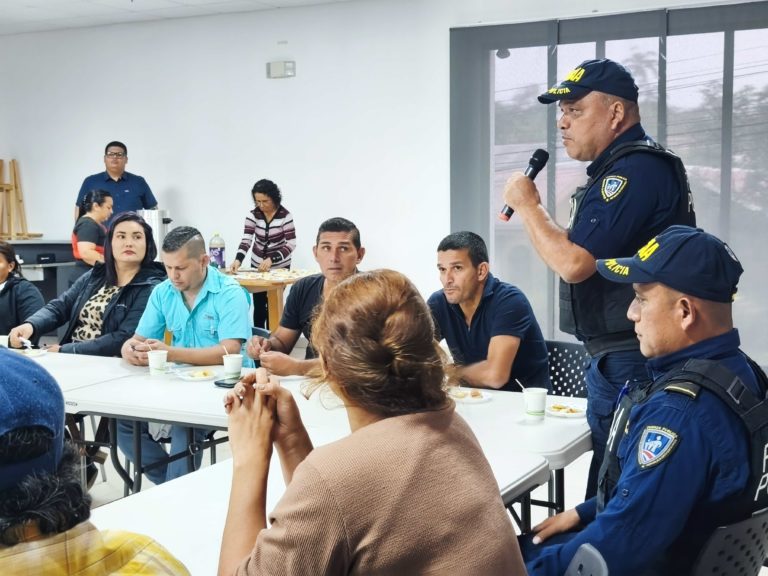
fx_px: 1021
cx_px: 384
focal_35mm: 46
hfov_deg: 41.2
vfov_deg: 31.5
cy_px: 288
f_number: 1.65
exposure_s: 1/50
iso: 640
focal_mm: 6.18
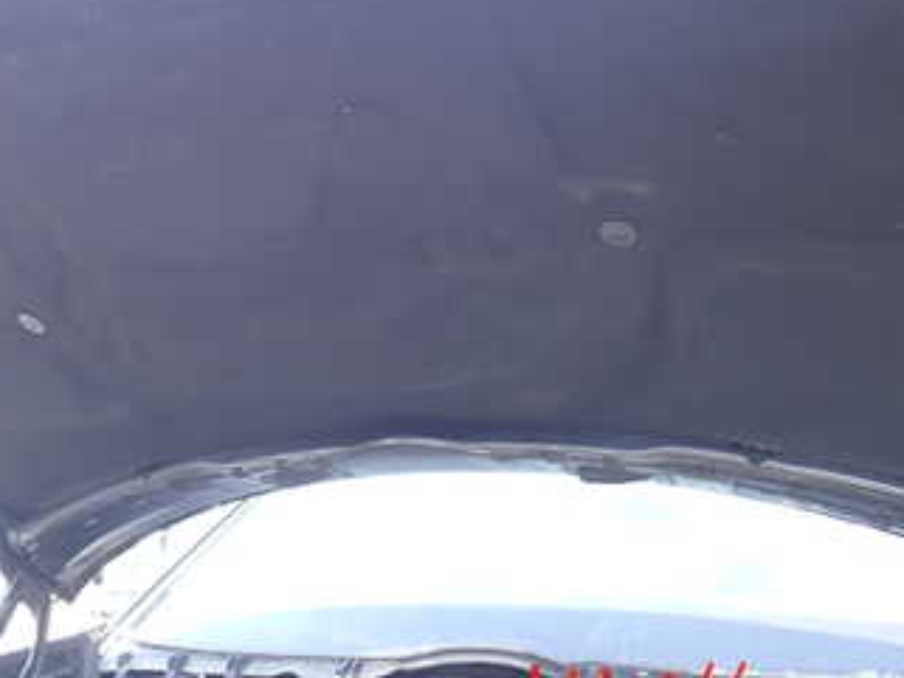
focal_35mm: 56
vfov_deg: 25.5
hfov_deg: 34.1
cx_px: 321
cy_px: 96
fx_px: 1463
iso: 100
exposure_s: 1/100
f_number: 2.3
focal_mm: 5.4
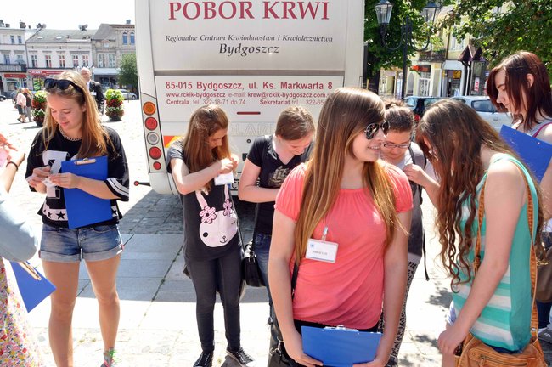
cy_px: 184
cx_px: 276
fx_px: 414
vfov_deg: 47.8
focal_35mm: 27
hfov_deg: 67.4
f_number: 14
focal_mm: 18
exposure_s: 1/60
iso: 250
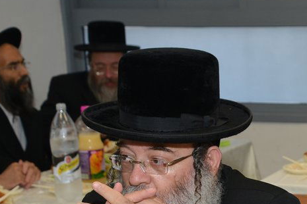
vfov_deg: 11.0
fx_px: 1057
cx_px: 344
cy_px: 201
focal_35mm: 124
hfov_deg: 16.0
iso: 640
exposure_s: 1/160
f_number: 5.6
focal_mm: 48
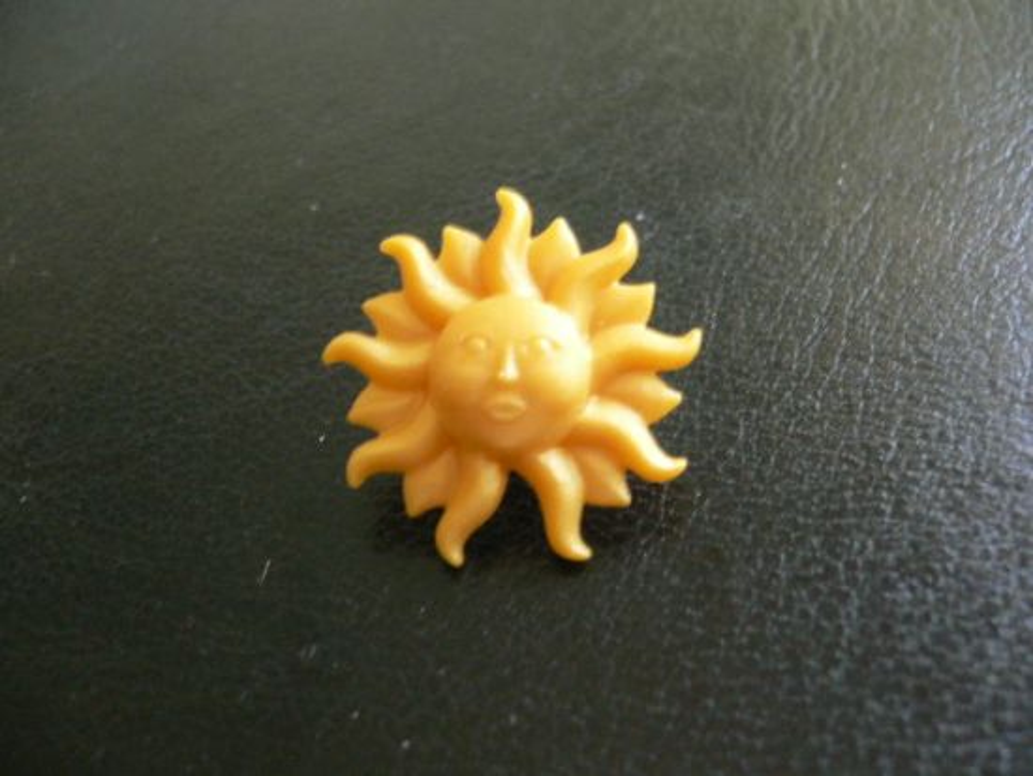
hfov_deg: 52.6
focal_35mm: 35
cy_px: 388
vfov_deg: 40.7
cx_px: 516
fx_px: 1045
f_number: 2.8
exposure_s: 1/8
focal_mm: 5.8
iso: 200
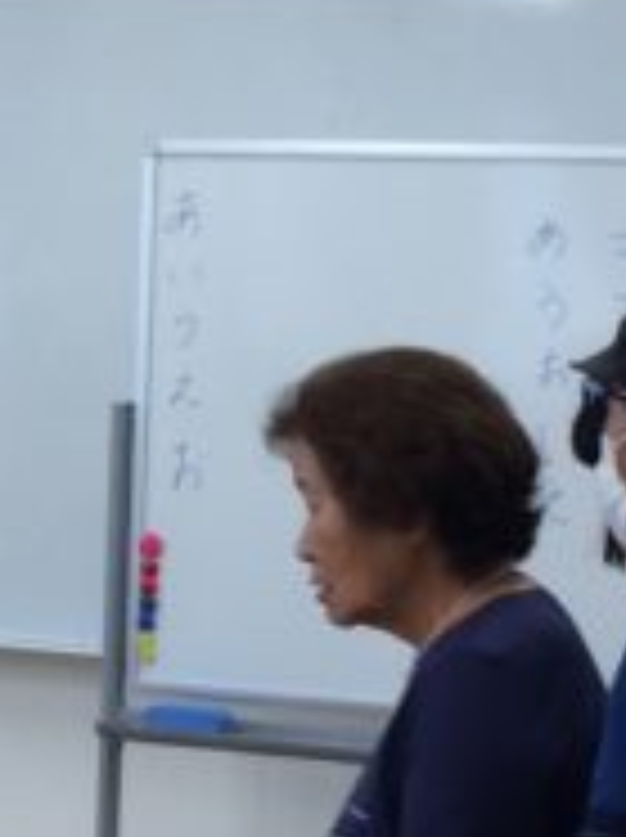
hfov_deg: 9.1
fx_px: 3867
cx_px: -113
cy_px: 670
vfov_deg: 12.3
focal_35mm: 160
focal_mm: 4.15
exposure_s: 1/120
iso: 50
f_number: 2.2
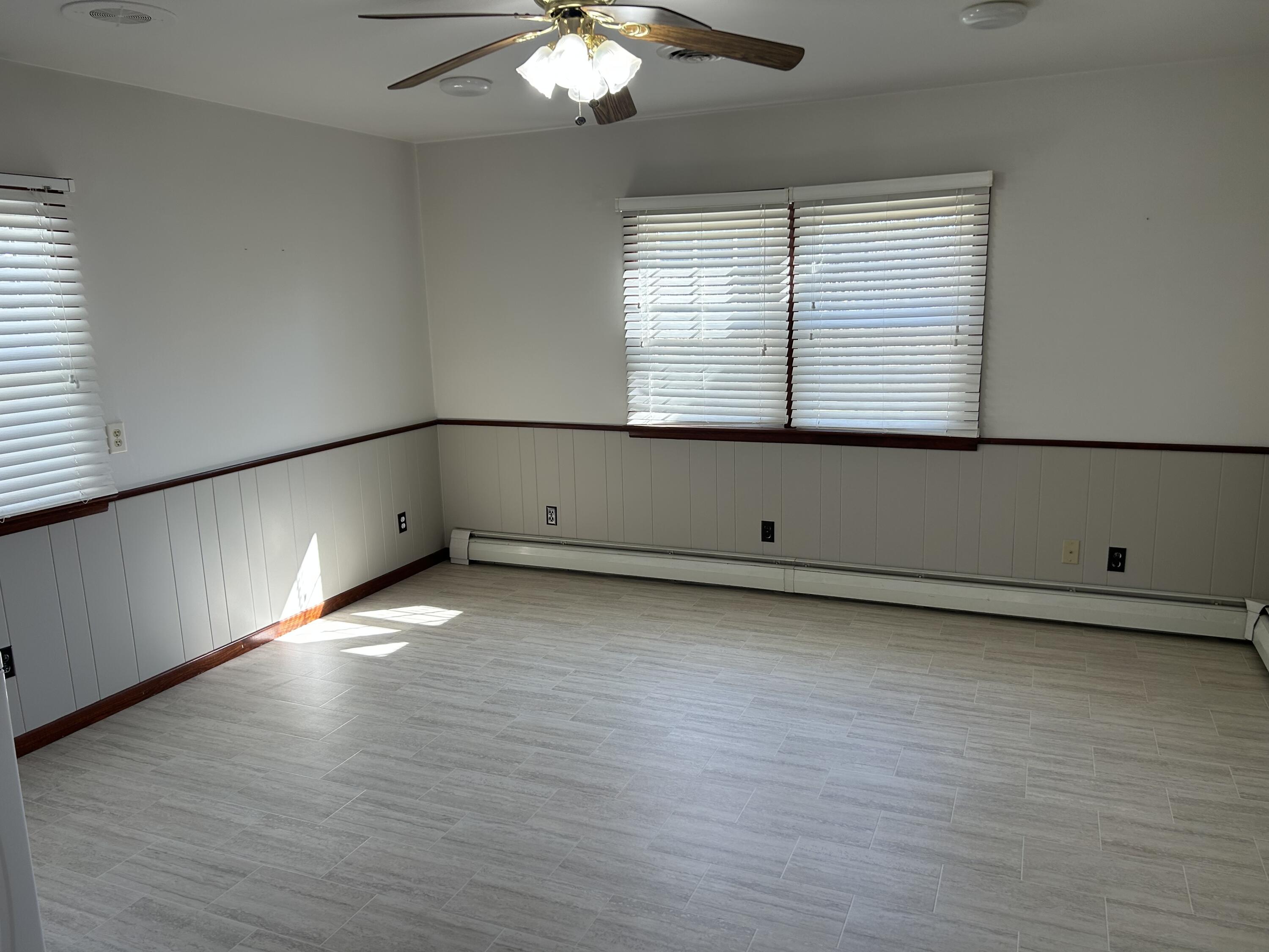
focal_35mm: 26
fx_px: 953
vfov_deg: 53.1
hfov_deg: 67.3
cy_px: 476
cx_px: 634
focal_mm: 5.7
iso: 64
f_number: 1.5
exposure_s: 1/160
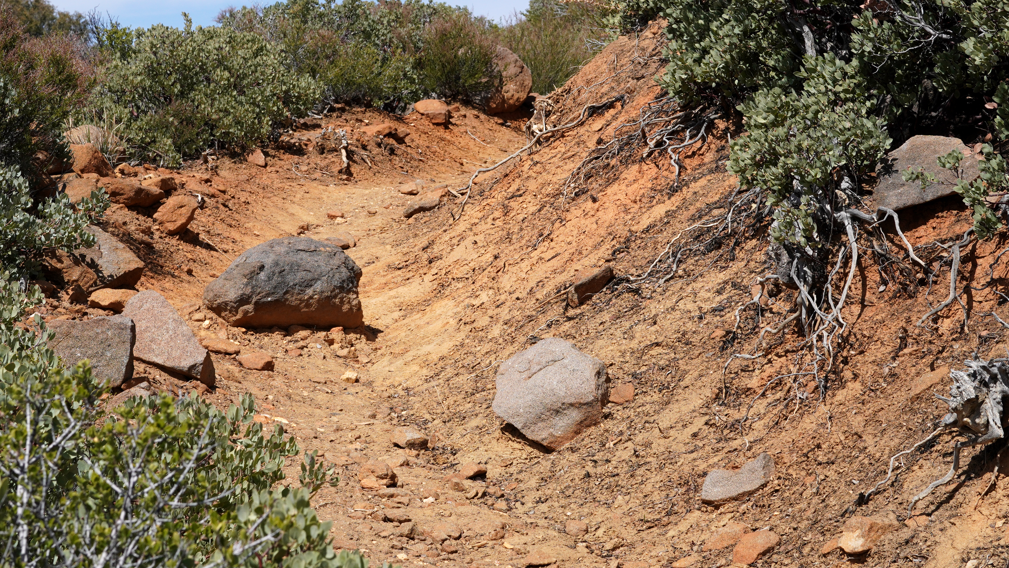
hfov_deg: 17.3
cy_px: 169
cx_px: 454
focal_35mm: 124
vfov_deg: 9.8
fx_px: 3318
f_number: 8
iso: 200
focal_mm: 56
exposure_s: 1/640
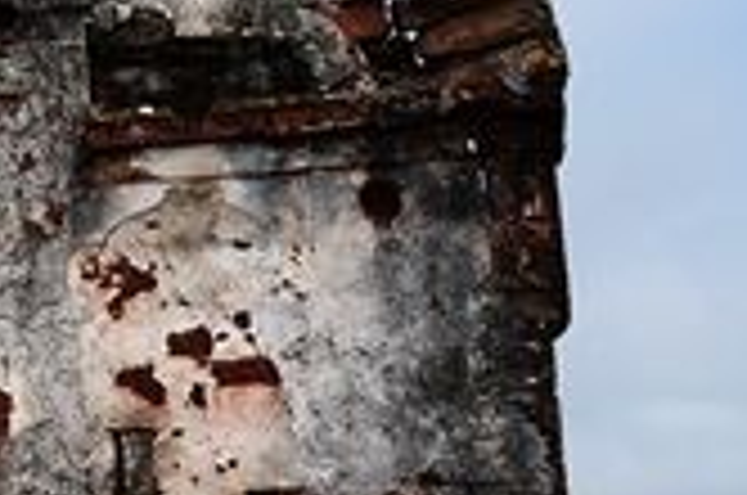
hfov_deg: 20.6
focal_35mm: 87
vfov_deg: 15.5
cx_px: -310
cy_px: 70
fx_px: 1802
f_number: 7.1
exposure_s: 1/250
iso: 100
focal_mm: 24
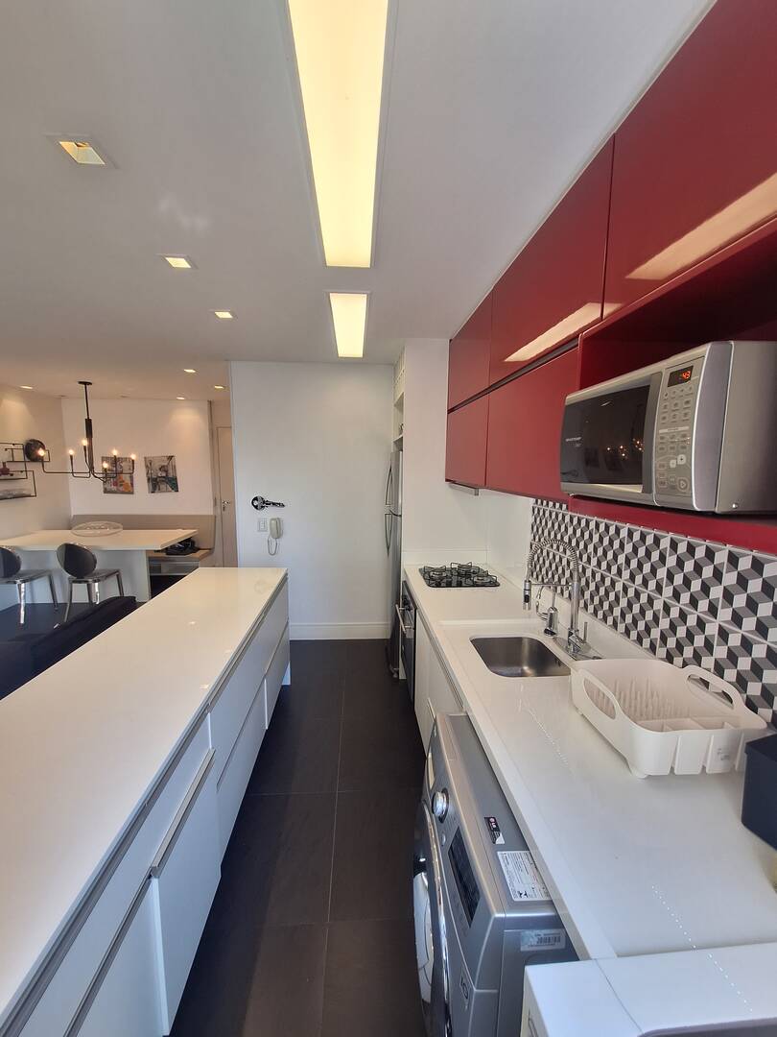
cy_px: 518
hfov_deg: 89.9
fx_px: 389
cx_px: 388
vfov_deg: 106.2
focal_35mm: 13
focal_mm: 1.74
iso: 64
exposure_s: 1/120
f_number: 2.2
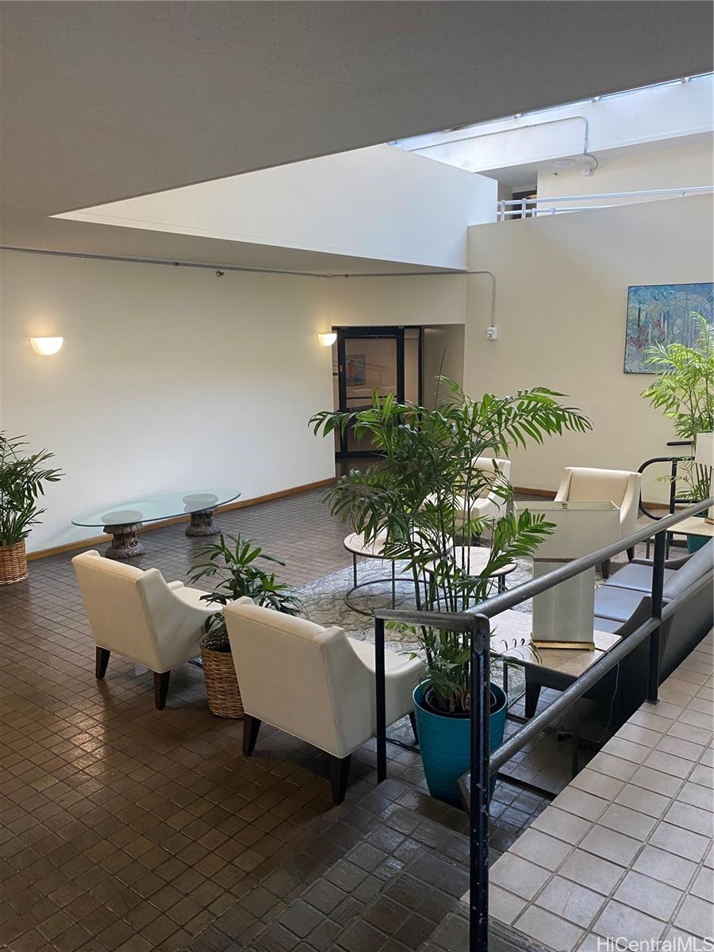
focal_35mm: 26
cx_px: 357
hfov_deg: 53.1
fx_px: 715
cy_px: 476
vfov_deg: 67.3
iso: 125
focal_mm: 4.25
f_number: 1.8
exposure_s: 1/60
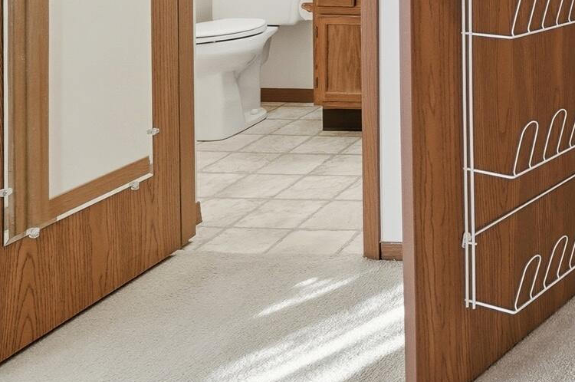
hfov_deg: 35.8
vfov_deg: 28.0
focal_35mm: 40
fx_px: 638
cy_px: -106
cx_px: 717
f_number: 4
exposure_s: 1/125
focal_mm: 10
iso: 100
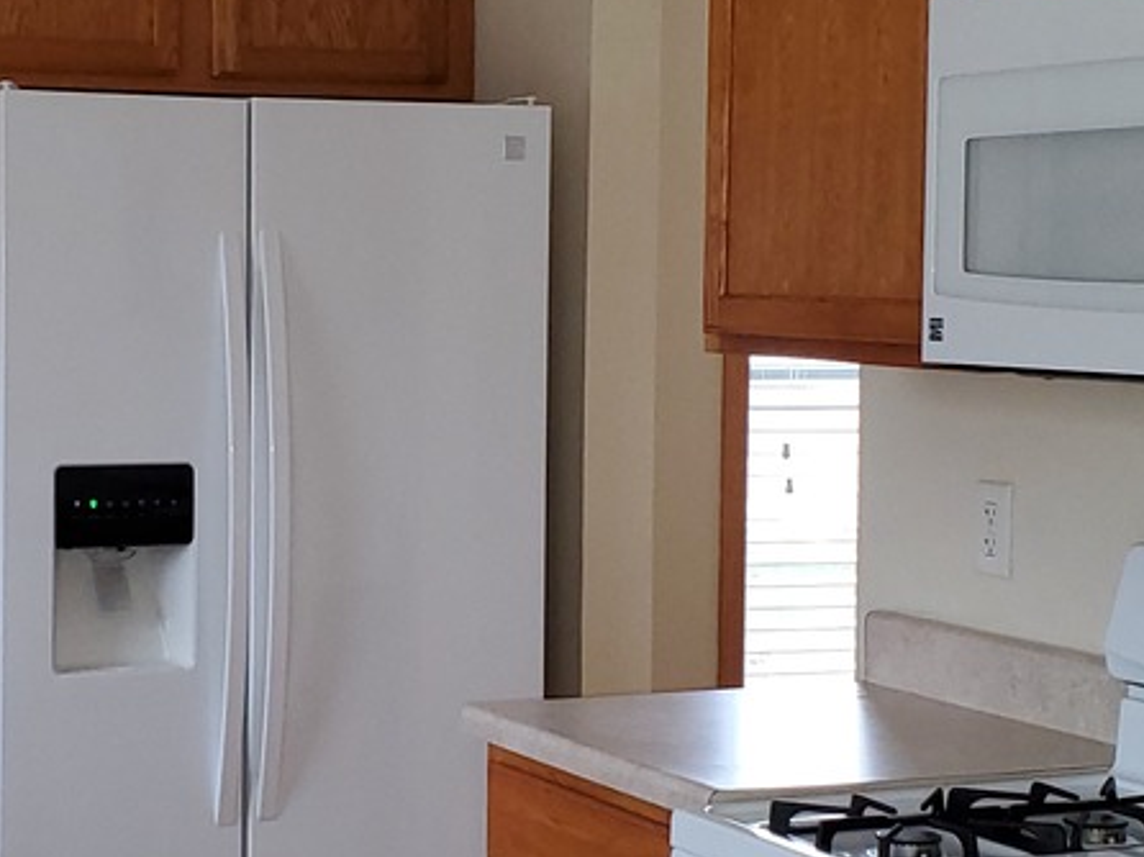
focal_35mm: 84
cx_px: 385
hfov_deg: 23.2
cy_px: 488
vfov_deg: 17.5
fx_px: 2775
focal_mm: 4.3
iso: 160
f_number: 2.4
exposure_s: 1/20
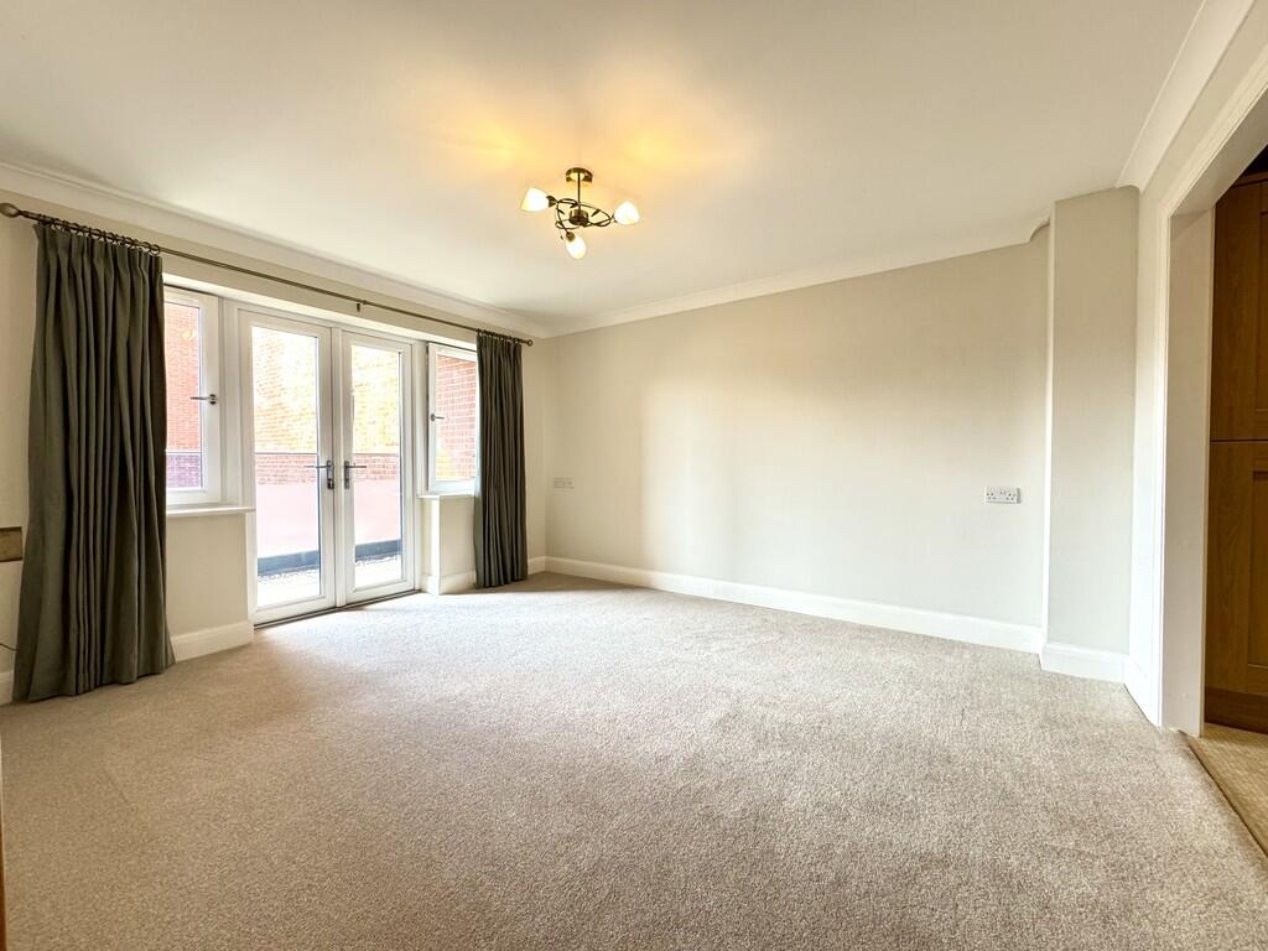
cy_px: 476
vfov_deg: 85.7
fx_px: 513
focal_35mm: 14
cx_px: 634
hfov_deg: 102.1
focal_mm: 2.22
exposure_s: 1/99
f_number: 2.2
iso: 200
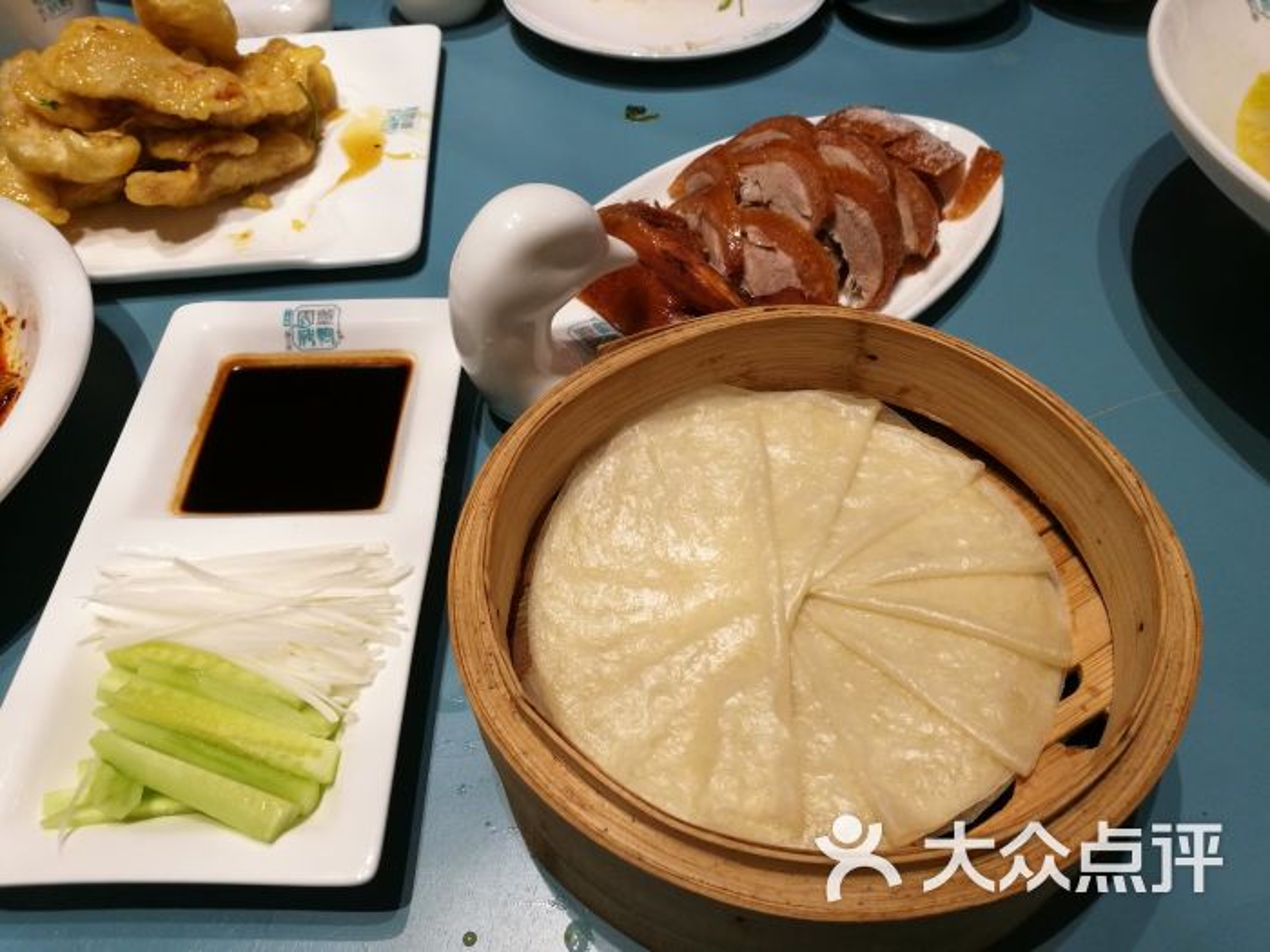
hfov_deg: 65.3
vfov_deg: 51.4
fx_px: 991
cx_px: 635
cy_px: 476
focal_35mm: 27
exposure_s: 1/40
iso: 160
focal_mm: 4.5
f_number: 2.2
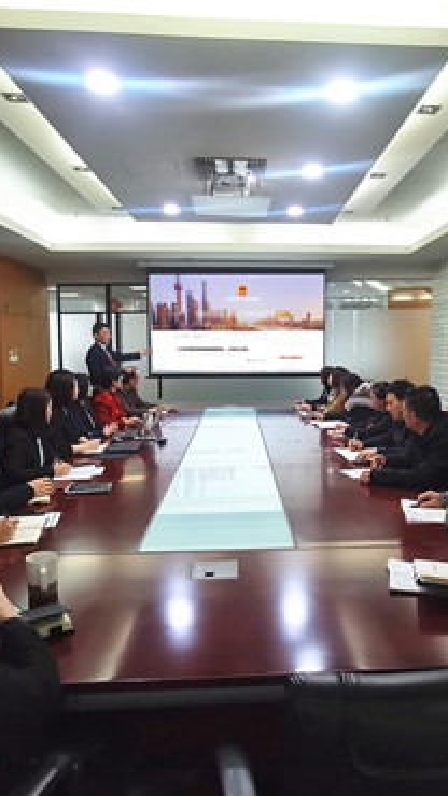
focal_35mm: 25
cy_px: 401
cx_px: 271
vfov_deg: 74.1
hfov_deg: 45.7
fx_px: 528
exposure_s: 1/60
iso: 250
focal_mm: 2.26
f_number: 2.2
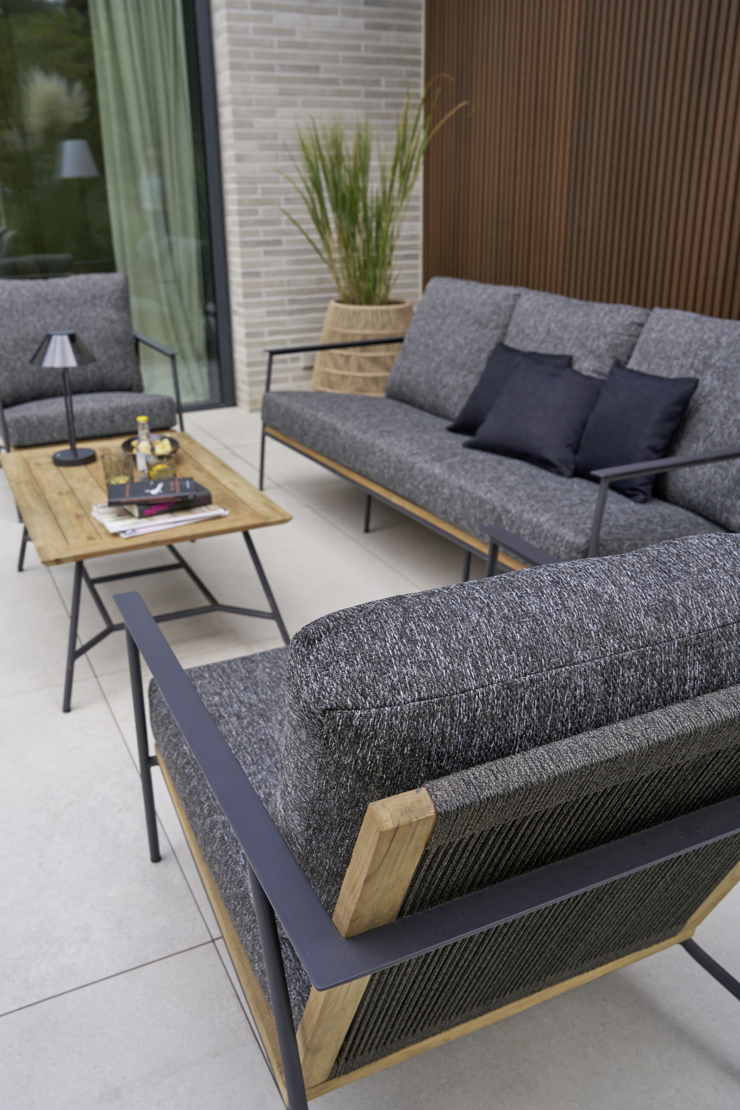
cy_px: 555
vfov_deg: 61.9
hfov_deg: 43.6
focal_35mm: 30
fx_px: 925
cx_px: 370
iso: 400
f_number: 7.1
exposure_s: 1/200
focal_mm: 30
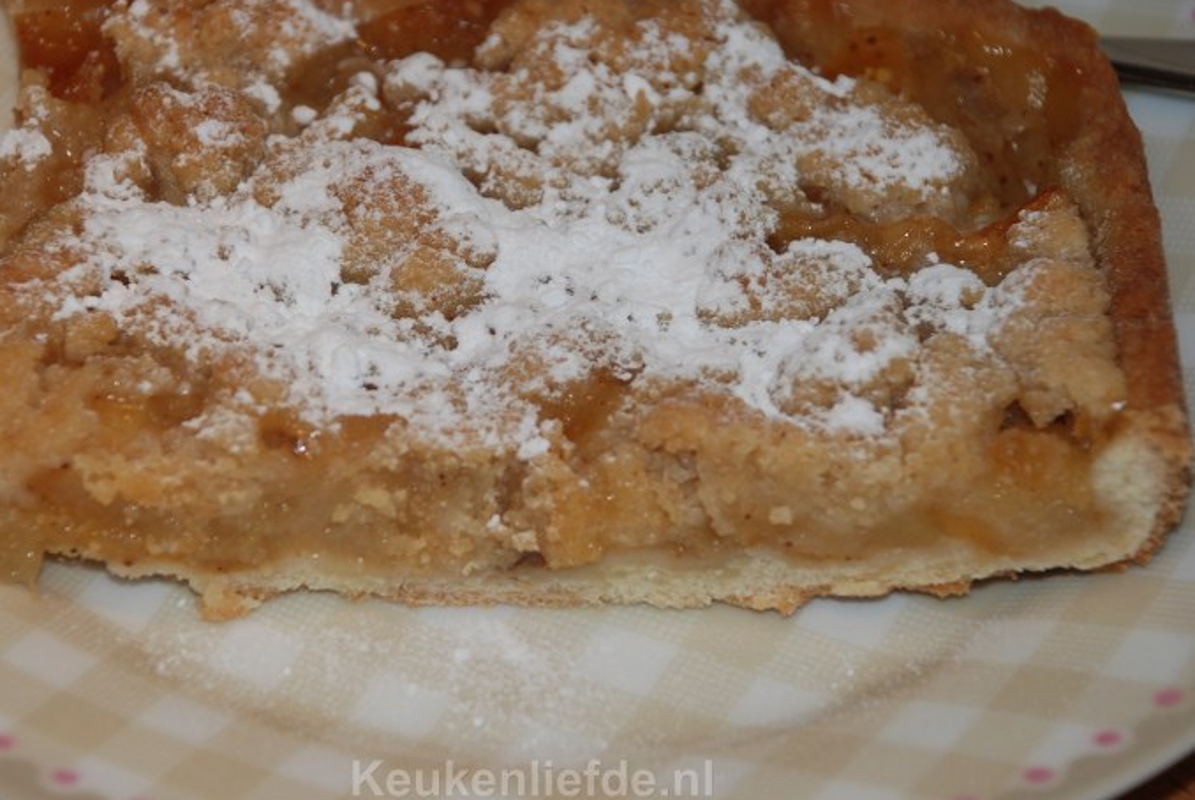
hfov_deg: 11.6
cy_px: 335
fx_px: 5883
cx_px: 532
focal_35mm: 177
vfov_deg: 7.8
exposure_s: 1/60
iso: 160
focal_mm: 100
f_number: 5.6
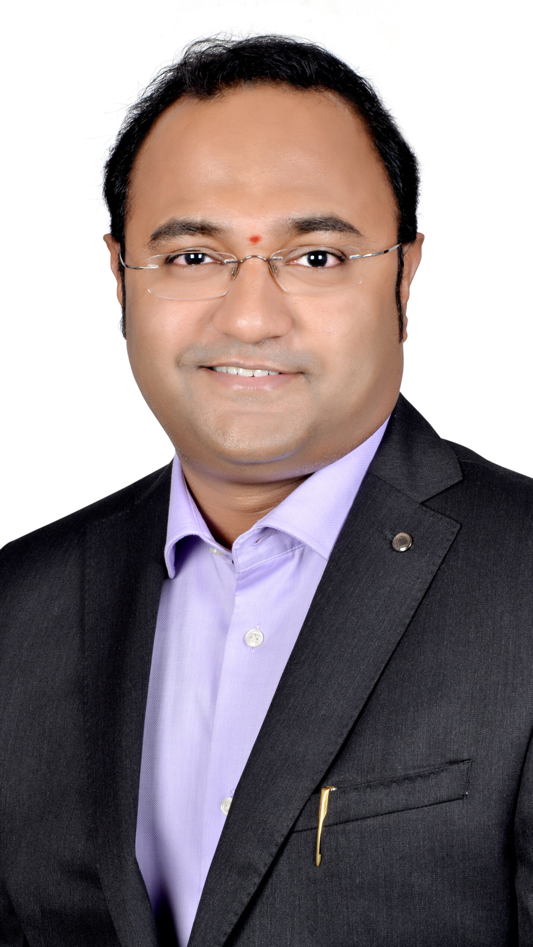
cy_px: 472
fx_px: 2613
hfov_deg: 11.6
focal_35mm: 104
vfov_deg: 20.6
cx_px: 292
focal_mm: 66
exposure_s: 1/125
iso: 200
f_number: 14
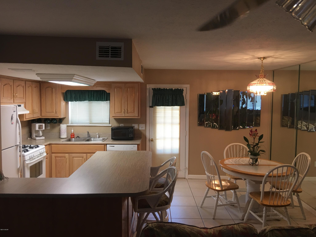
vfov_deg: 48.2
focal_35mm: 29
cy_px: 118
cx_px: 158
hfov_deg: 61.7
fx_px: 265
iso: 32
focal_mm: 4.15
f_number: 2.2
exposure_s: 1/15
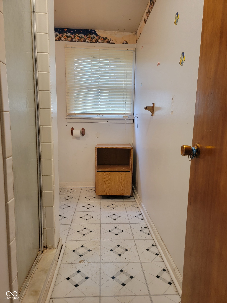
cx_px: 114
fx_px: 210
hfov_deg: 56.8
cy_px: 152
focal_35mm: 24
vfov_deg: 71.6
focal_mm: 6.7
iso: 320
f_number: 1.8
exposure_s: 1/120
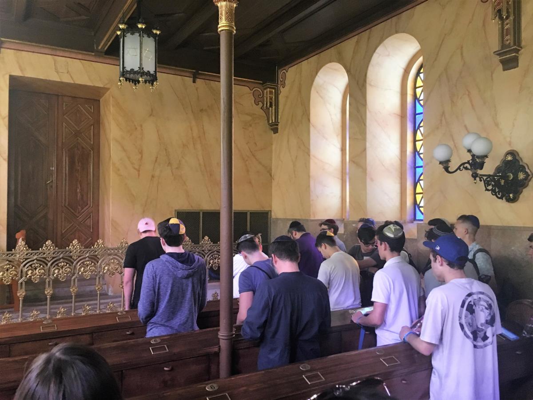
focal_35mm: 29
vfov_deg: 48.2
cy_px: 200
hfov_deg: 61.7
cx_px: 266
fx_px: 447
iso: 400
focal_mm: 4.15
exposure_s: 1/17
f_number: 2.2
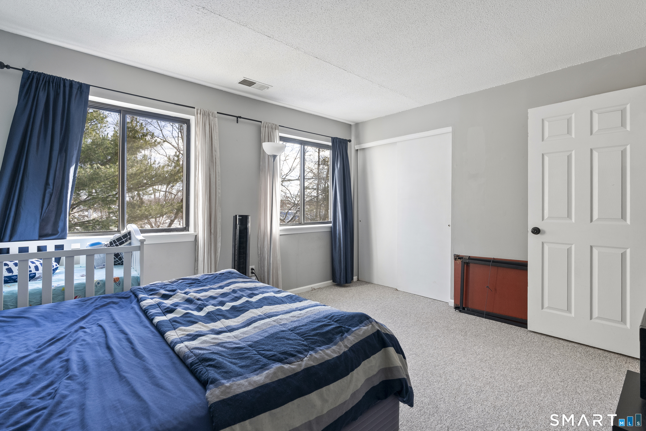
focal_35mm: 16
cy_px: 216
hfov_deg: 96.7
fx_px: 287
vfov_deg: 73.8
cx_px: 323
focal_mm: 16
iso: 800
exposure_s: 1/25
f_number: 8
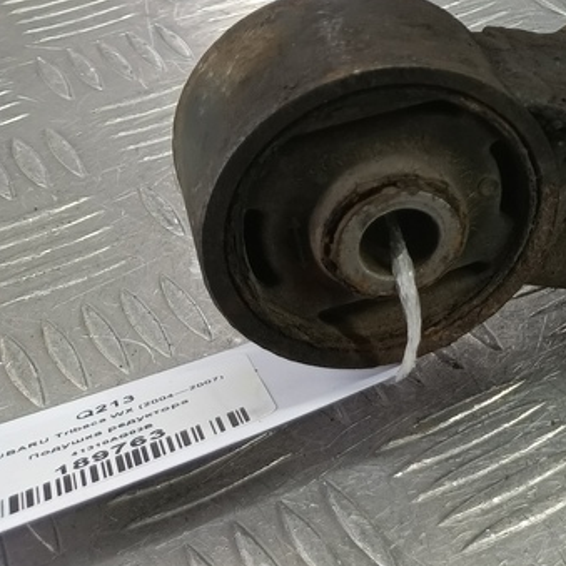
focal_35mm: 72
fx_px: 1332
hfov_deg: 20.5
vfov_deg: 23.4
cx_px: 850
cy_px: 57
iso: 150
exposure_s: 1/50
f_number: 1.6
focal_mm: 4.11
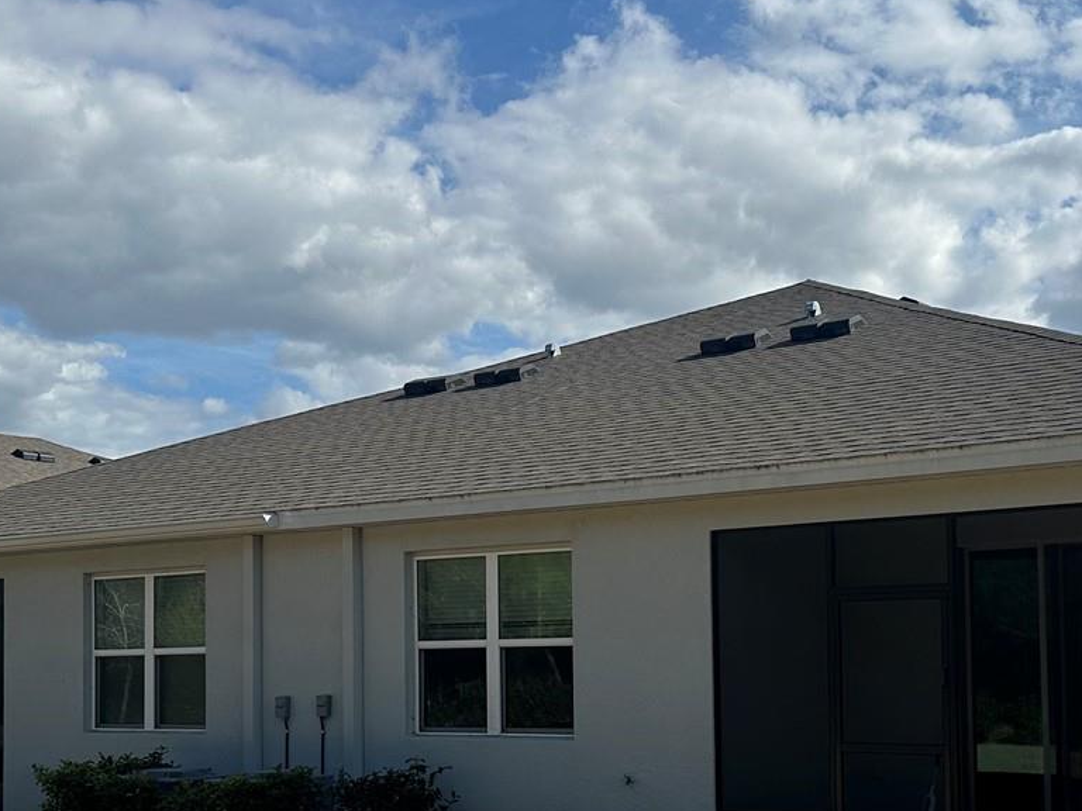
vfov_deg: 28.7
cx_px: 771
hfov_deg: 37.5
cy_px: 605
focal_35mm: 50
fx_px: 1563
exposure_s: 1/6623
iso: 80
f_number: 1.78
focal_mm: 6.86
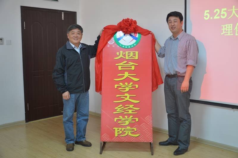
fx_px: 257
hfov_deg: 49.6
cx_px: 119
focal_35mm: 39
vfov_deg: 34.1
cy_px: 79
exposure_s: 1/20
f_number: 4
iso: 500
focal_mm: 26
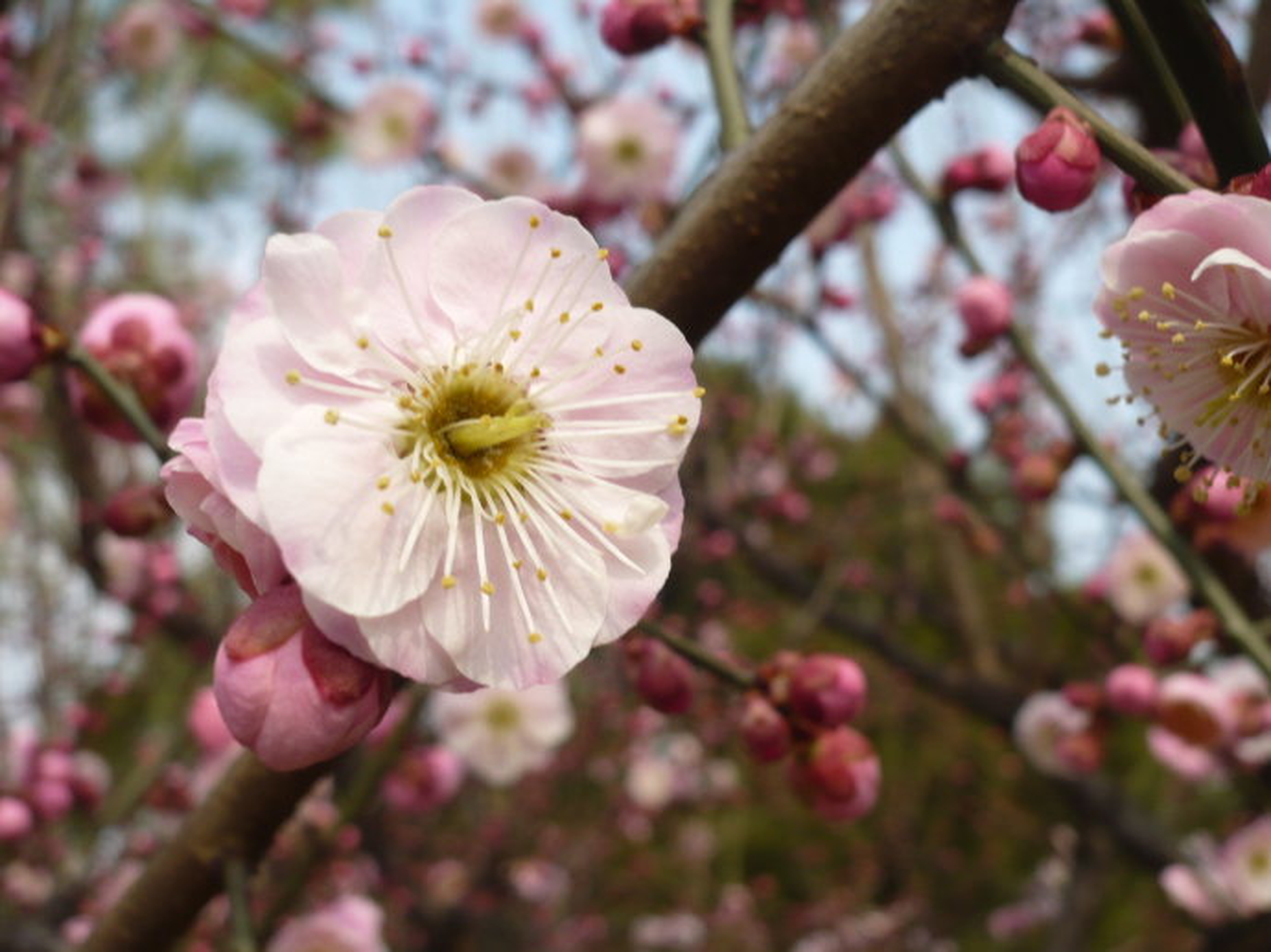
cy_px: 476
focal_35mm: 35
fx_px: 1285
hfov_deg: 52.6
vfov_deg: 40.7
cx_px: 636
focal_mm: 5.8
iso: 100
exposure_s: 1/160
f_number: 8
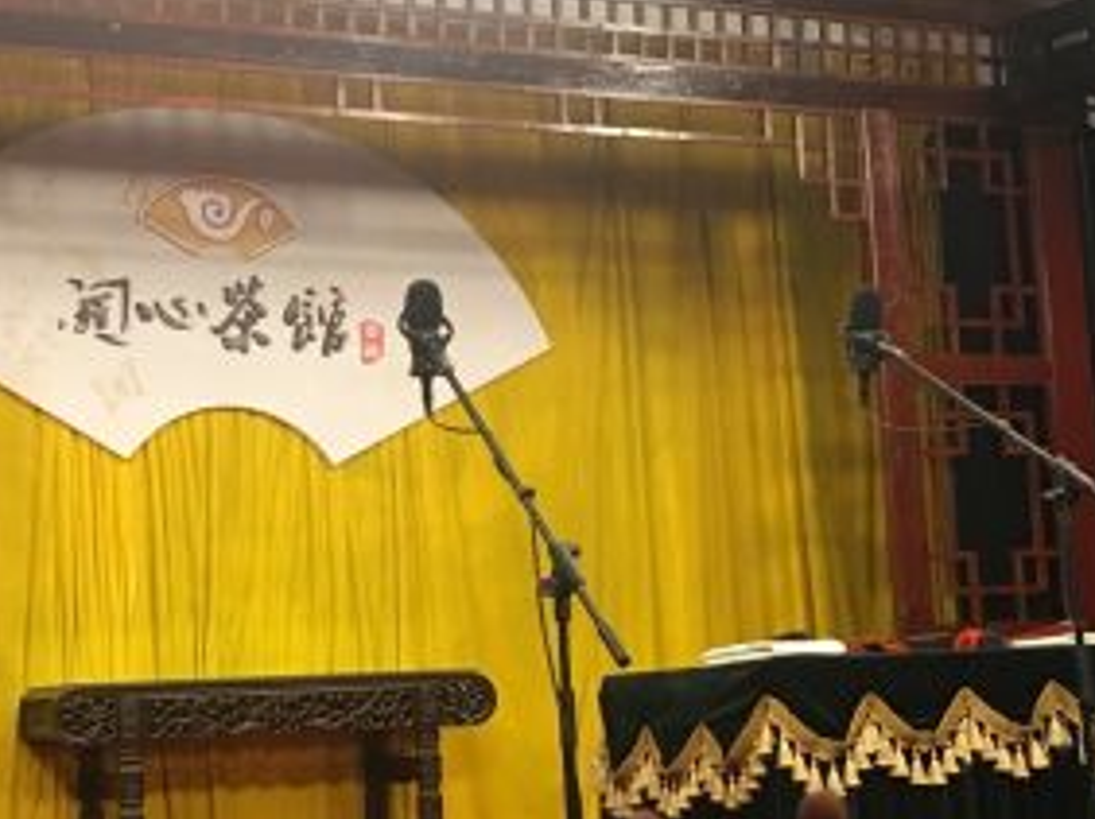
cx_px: 516
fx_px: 2276
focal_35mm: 72
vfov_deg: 20.4
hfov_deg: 27.1
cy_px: 421
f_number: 2.2
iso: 100
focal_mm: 4.15
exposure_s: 1/17
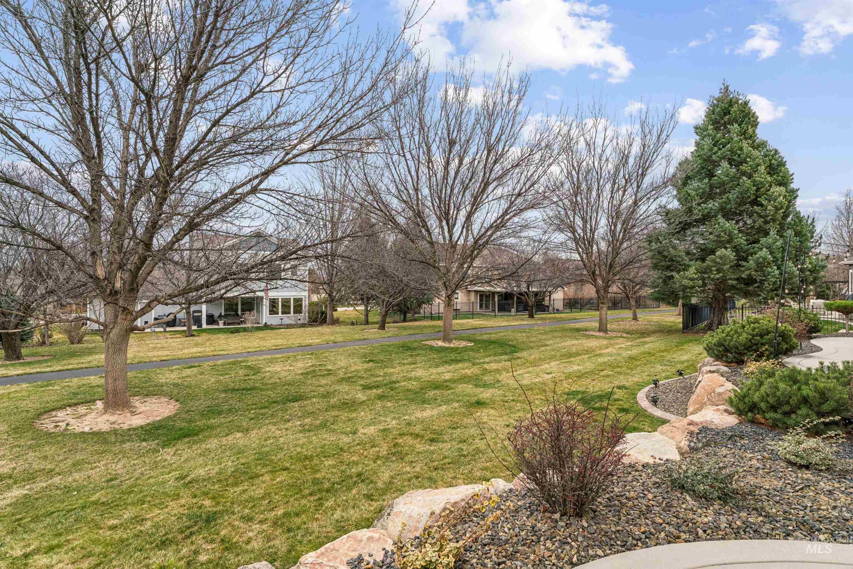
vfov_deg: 67.7
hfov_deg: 90.3
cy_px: 284
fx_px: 424
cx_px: 426
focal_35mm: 18
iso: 400
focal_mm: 17.9
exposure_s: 1/100
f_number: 13
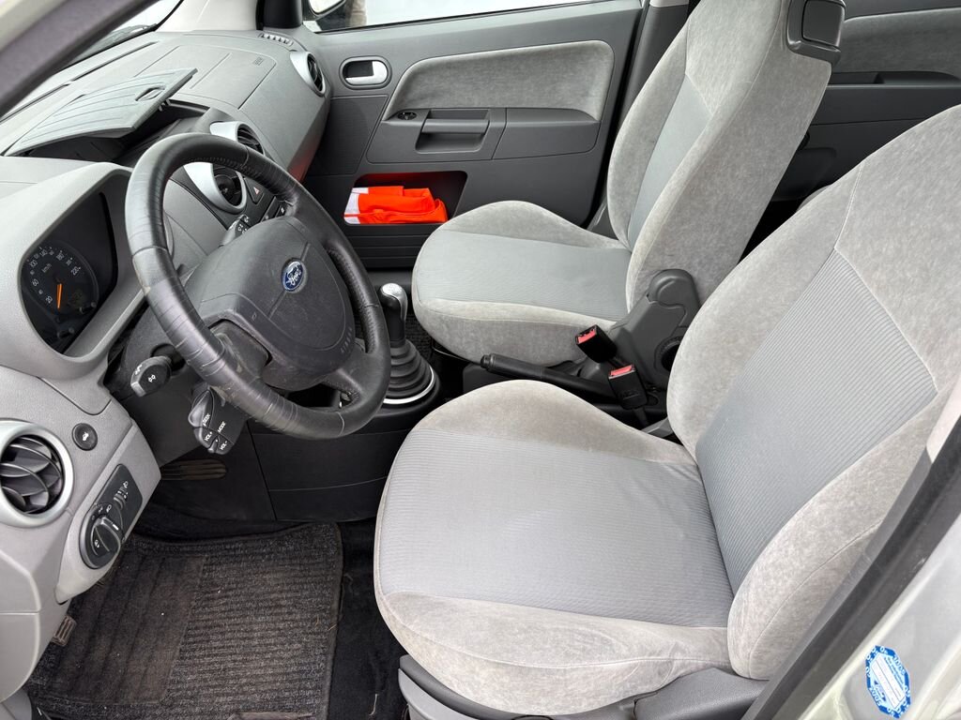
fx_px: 722
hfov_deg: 67.3
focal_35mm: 26
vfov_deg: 53.1
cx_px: 480
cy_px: 360
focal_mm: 5.96
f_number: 1.6
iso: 50
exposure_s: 1/142
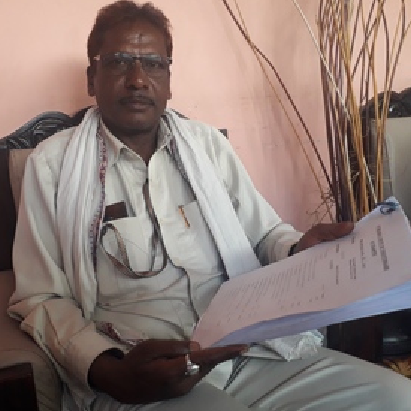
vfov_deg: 49.7
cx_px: 161
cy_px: 204
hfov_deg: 49.4
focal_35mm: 33
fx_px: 443
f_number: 1.9
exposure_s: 1/50
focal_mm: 3.6
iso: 160
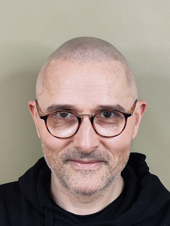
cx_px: 85
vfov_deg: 25.3
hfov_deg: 19.1
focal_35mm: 77
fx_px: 504
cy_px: 113
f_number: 2.8
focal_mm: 9
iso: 200
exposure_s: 1/50
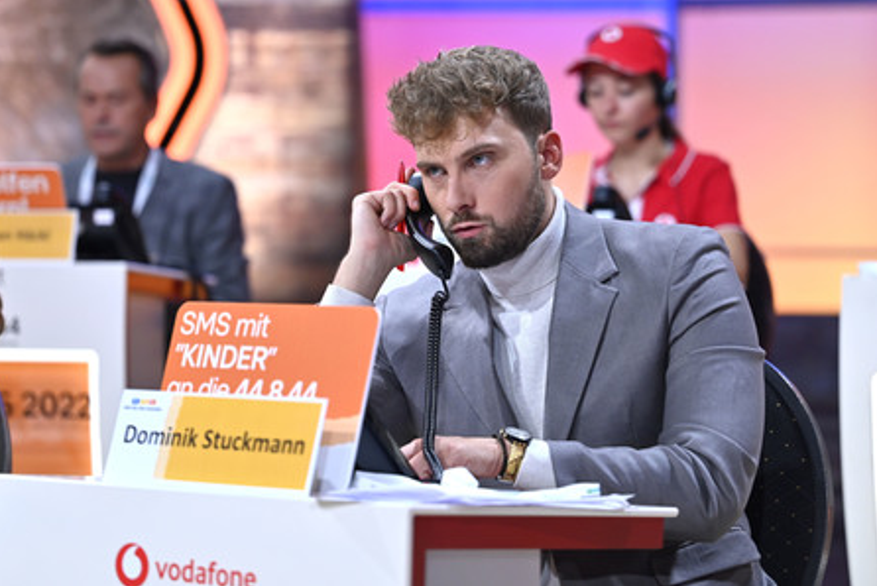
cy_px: 293
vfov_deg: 13.4
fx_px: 2486
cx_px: 438
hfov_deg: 20.0
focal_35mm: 102
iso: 1000
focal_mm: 101
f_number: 2.8
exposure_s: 1/320
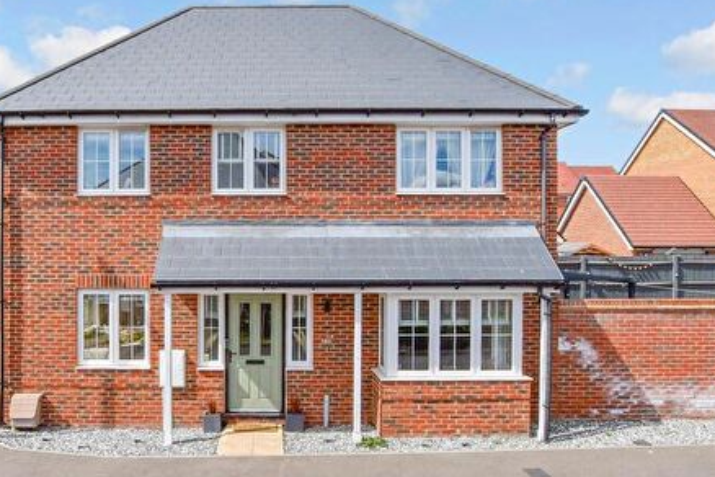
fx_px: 477
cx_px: 263
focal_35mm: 24
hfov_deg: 72.4
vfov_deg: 53.1
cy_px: 257
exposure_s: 1/1600
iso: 400
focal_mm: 10
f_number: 7.1
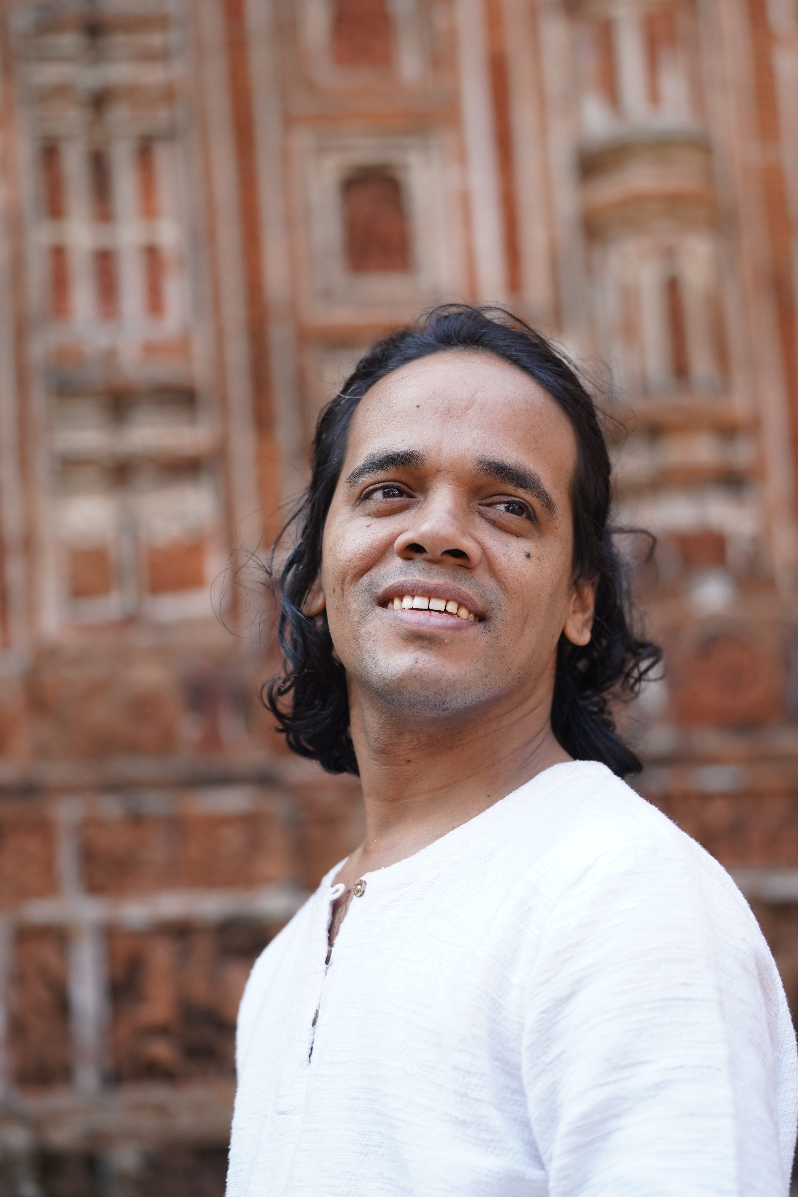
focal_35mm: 90
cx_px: 399
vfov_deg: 22.6
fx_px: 2992
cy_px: 598
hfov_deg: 15.2
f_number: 2.8
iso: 800
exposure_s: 1/1000
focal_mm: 90
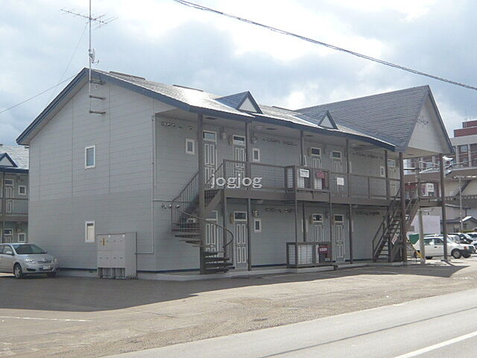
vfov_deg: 32.2
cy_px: 179
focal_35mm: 45
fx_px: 620
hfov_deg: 42.1
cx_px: 238
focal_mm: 4.9
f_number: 8
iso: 100
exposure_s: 1/160
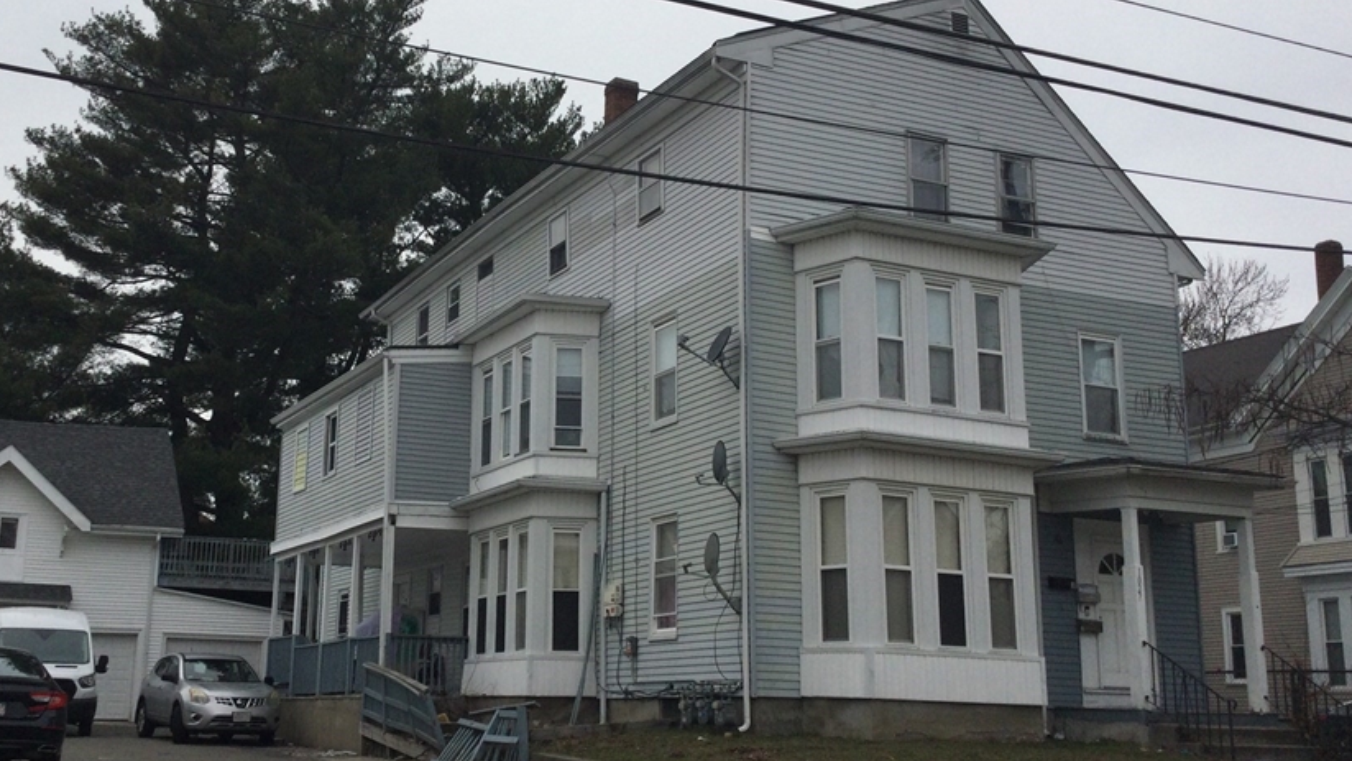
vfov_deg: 28.3
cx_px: 542
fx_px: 1506
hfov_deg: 48.1
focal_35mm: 42
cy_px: 394
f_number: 2.4
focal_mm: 3.3
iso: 25
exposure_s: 1/2203
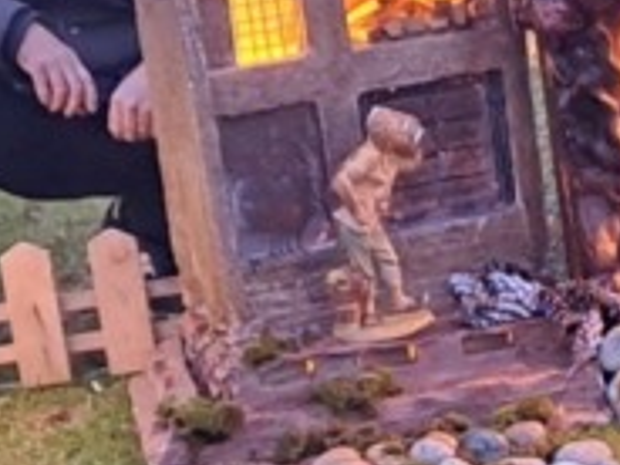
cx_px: 660
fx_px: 3116
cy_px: 596
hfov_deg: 11.2
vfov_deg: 8.4
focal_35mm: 174
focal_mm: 4.65
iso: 400
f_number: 1.8
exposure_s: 1/25
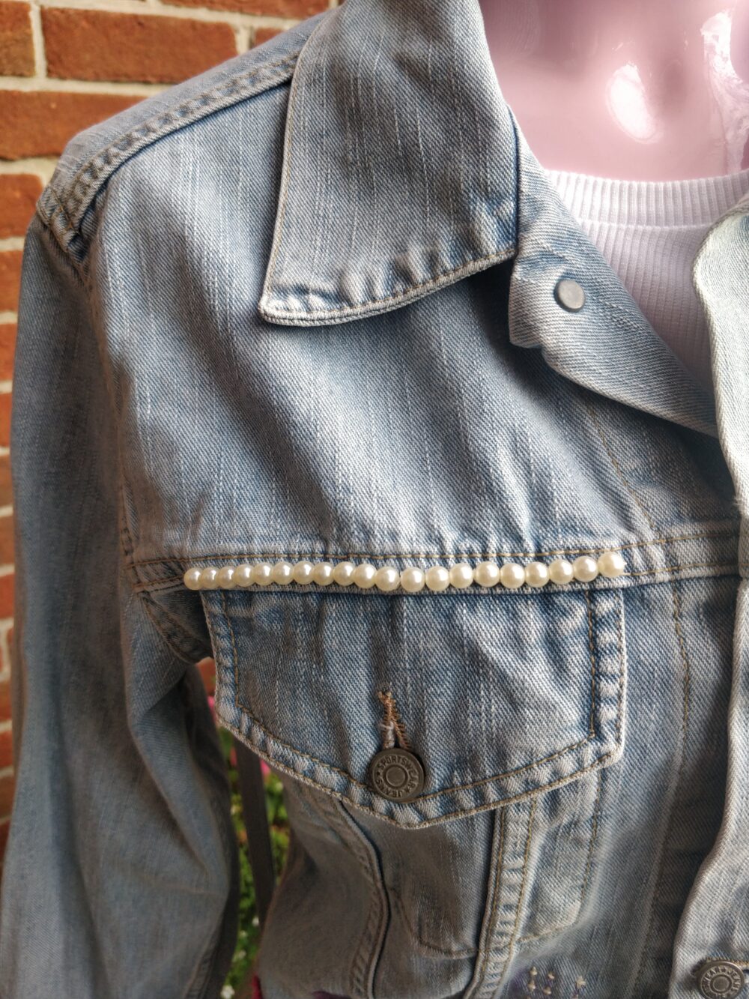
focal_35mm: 24
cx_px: 374
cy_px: 500
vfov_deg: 71.6
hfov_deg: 56.8
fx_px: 692
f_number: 1.7
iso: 100
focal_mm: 4.1
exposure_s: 1/144
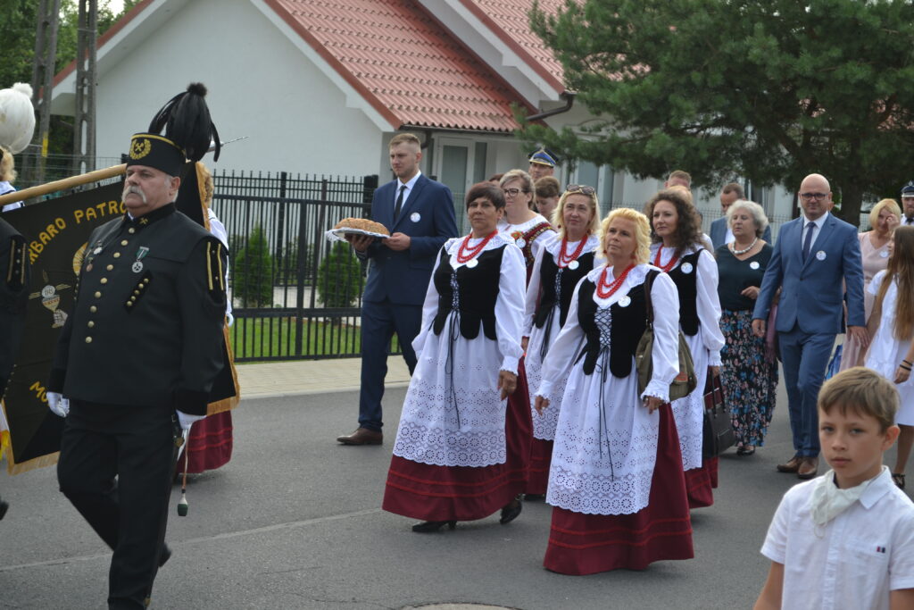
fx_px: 2095
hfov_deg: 24.6
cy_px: 305
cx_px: 457
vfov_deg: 16.6
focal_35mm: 82
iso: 110
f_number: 5.6
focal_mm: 55
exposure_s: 1/125
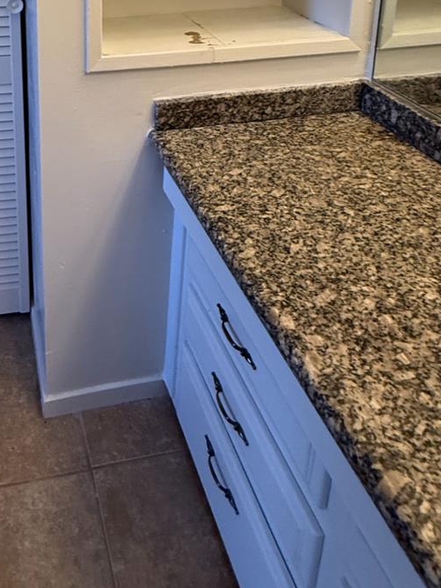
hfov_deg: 41.9
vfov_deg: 45.9
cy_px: -36
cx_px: 46
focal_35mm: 31
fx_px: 526
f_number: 2.2
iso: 160
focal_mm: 2.22
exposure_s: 1/60
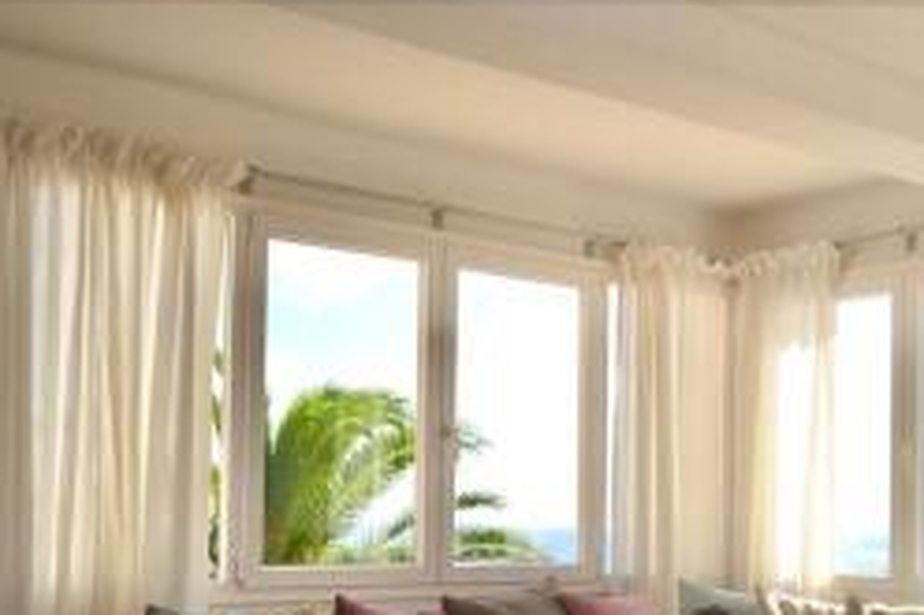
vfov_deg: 27.1
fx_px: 1256
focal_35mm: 49
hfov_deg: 39.4
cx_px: 678
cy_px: 479
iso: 100
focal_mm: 17
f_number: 8
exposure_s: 1/200
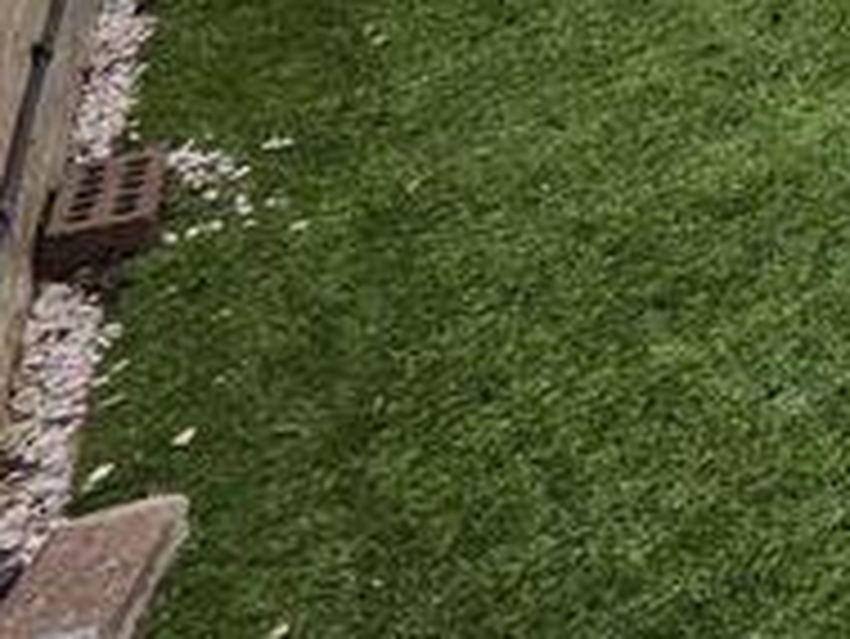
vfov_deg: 18.6
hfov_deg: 18.5
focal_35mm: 55
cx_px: 1758
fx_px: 1351
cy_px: -598
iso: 20
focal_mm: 2.2
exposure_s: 1/100
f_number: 1.9
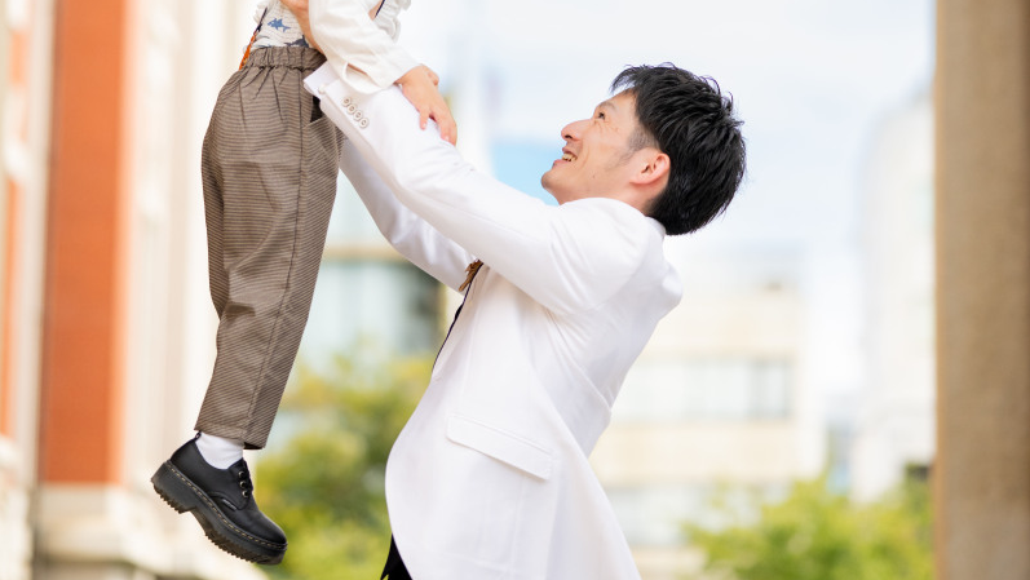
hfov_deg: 16.0
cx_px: 516
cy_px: -27
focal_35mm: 134
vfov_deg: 9.0
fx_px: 3661
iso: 640
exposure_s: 1/8000
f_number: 1.8
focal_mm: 85
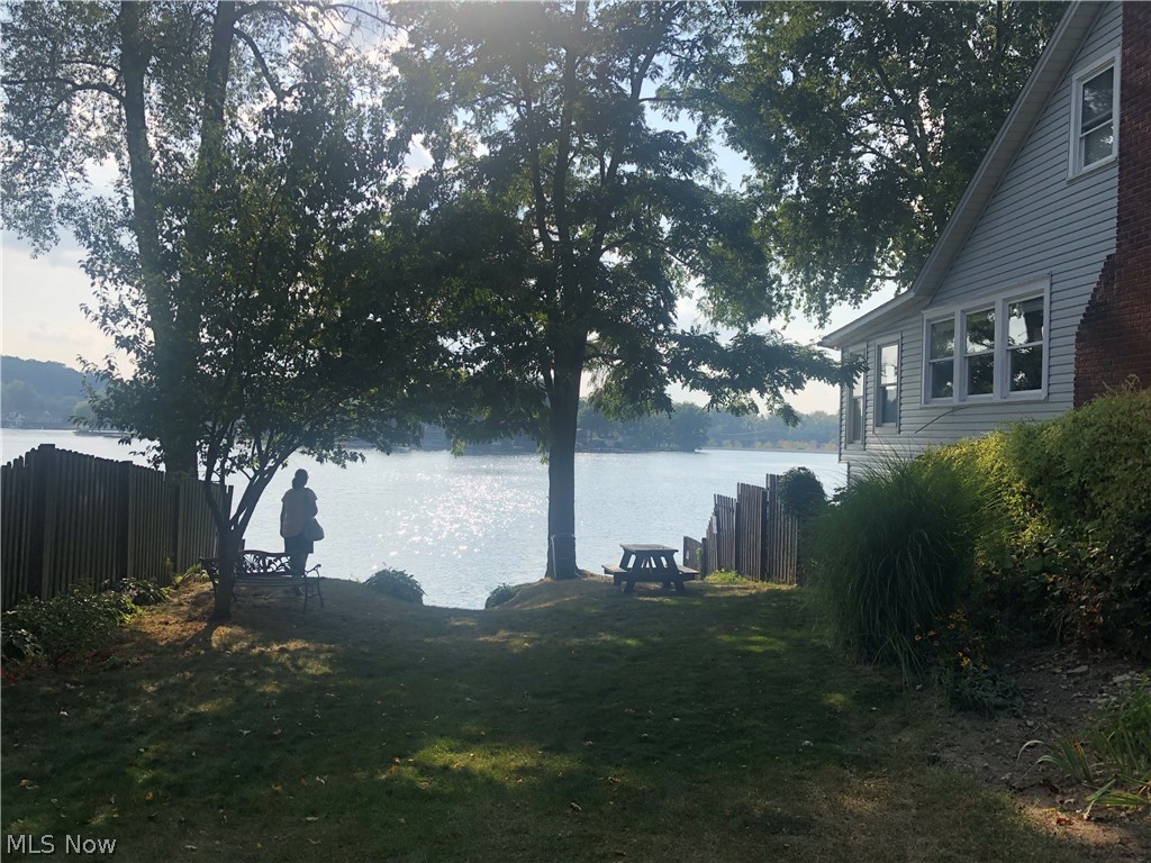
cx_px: 576
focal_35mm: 28
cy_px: 432
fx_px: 931
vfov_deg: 49.7
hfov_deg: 63.4
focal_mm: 4
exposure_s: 1/2088
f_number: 1.8
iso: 20
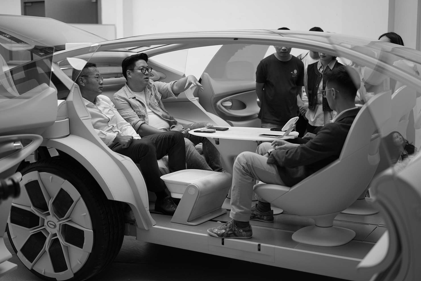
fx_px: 655
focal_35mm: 56
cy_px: 138
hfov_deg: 35.6
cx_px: 207
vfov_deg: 24.2
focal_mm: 55
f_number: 1.8
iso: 100
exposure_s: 1/200
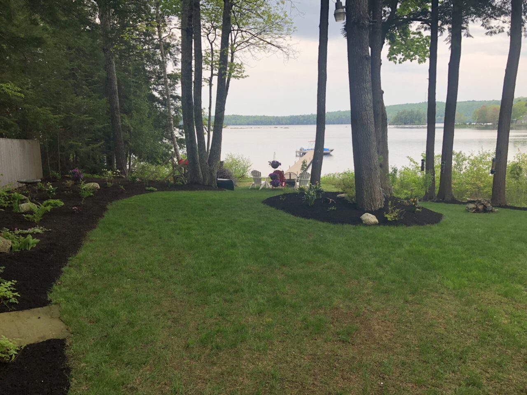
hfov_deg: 63.4
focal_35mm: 28
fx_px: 426
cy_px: 198
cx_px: 264
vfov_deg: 49.7
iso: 20
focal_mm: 3.99
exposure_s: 1/417
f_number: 1.8
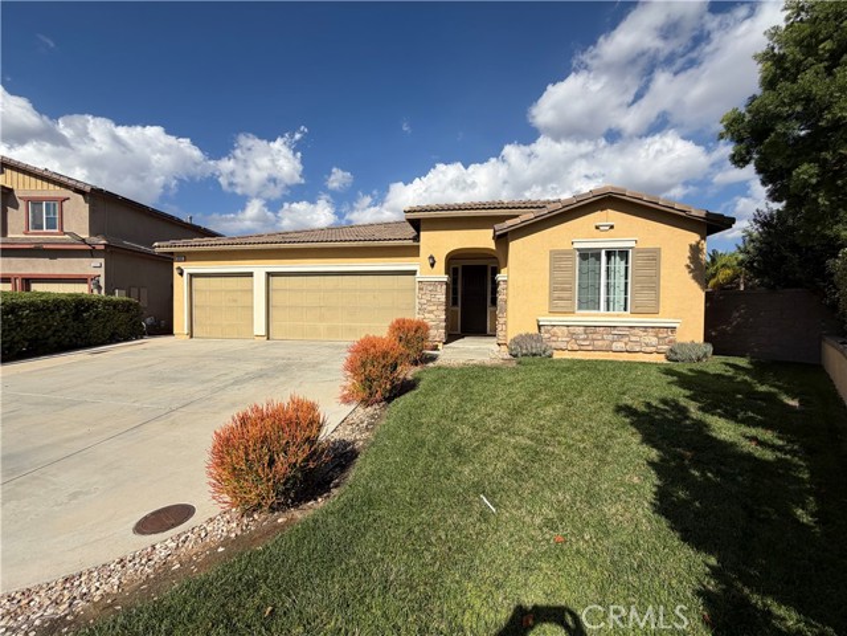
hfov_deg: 102.1
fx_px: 343
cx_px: 424
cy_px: 318
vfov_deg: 85.7
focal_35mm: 14
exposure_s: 1/1464
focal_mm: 2.22
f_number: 2.2
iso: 20
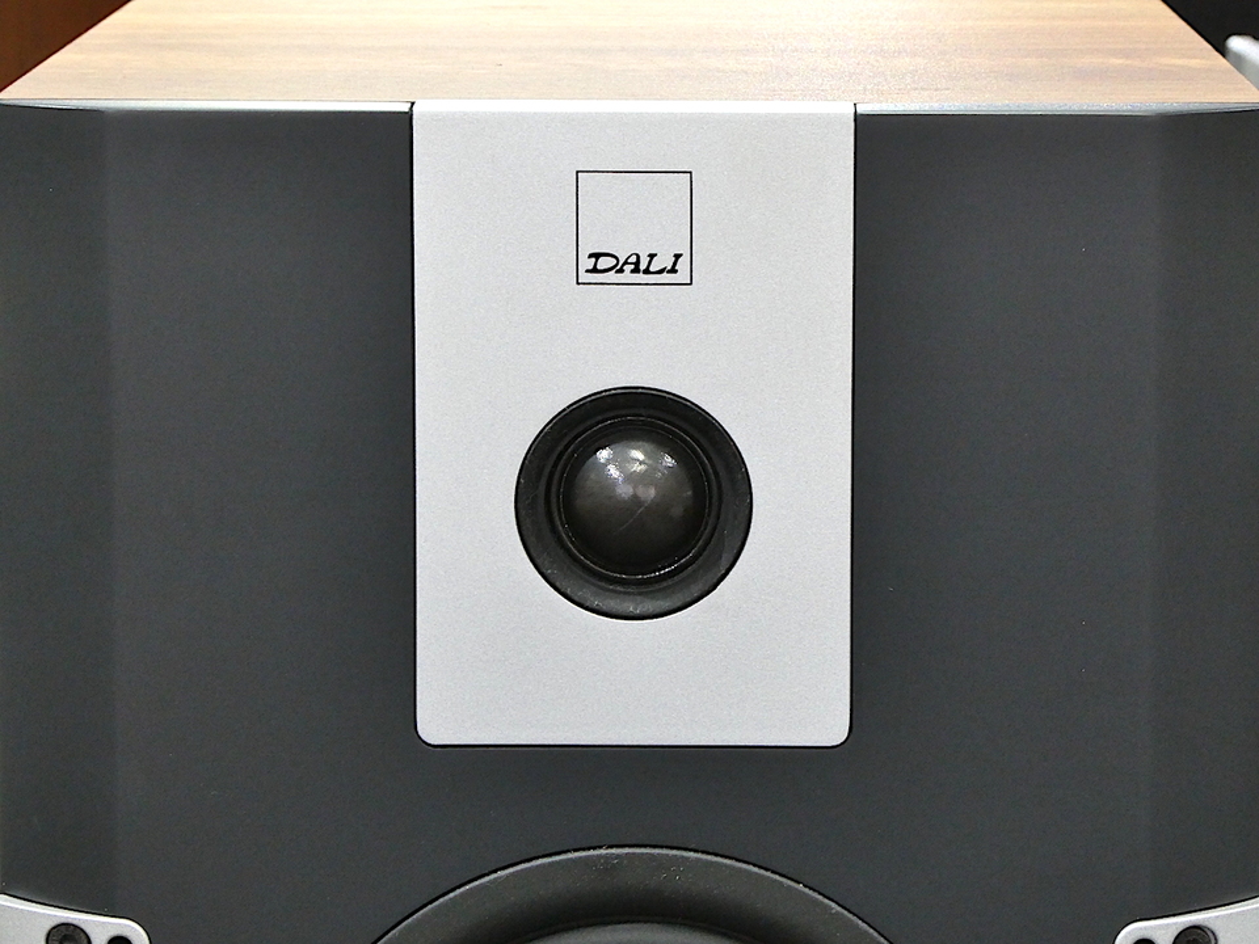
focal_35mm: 135
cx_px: 630
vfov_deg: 11.0
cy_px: 472
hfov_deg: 14.6
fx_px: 4910
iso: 400
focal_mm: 24.2
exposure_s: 1/10
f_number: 7.1
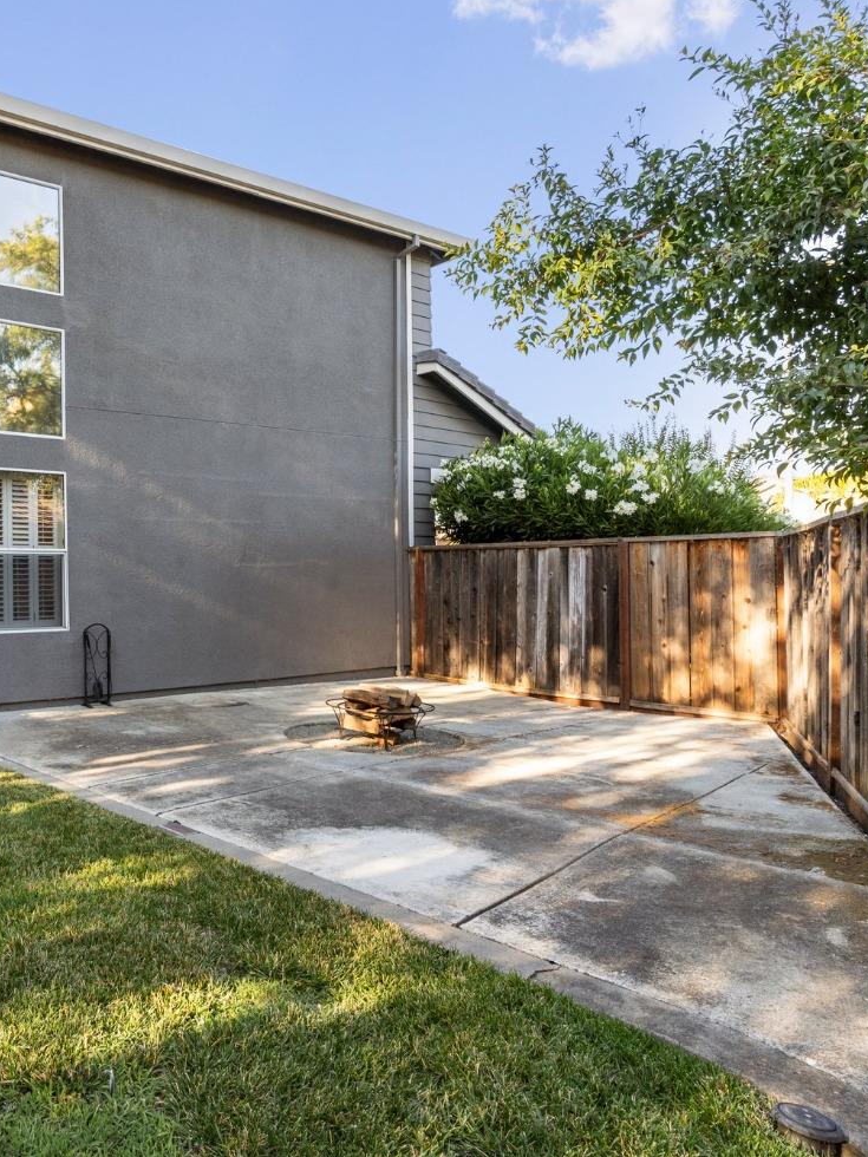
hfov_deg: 49.6
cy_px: 568
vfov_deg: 69.4
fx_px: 836
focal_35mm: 25
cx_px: 105
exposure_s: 1/25
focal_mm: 17
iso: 125
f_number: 9
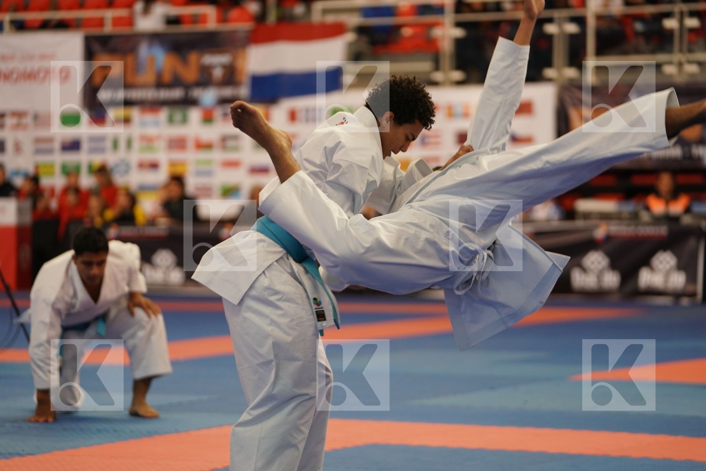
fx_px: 2687
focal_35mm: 137
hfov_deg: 15.0
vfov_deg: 10.0
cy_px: 236
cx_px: 353
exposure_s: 1/500
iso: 1250
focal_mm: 137
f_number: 2.8
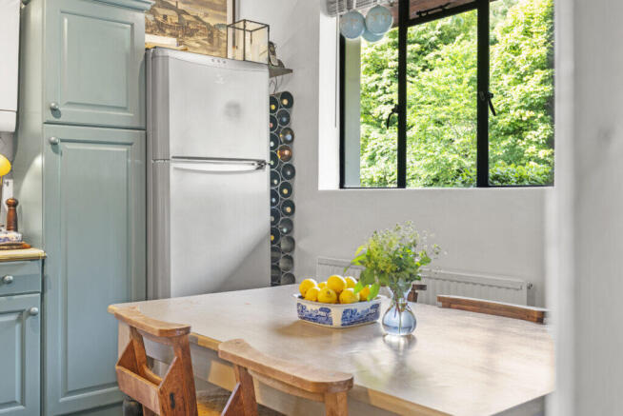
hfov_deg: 54.4
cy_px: 208
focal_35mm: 35
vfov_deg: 37.9
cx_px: 312
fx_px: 606
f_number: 9
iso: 250
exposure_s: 1/1.67
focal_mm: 35
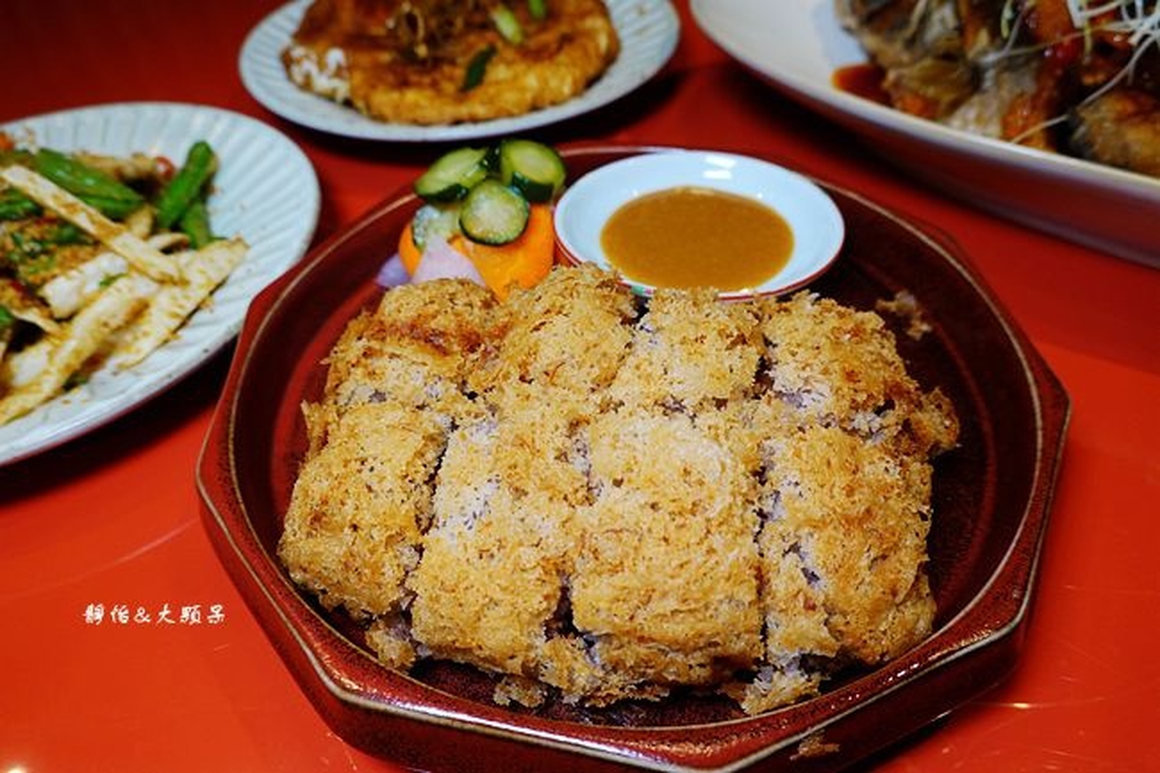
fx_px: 773
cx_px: 580
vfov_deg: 53.1
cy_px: 386
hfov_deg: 73.8
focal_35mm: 24
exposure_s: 1/30
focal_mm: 9
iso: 400
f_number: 2.8
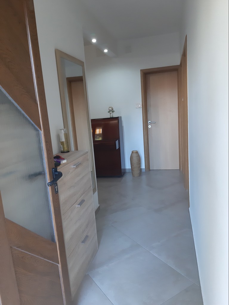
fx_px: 238
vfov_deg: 65.3
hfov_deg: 51.4
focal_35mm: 27
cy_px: 152
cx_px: 114
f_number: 1.7
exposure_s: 1/50
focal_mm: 3.93
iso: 250
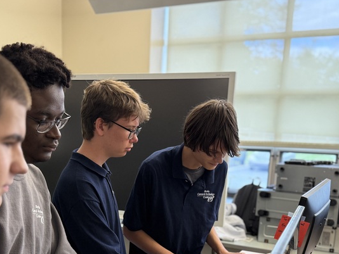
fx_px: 451
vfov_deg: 30.2
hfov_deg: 41.0
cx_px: 133
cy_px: 227
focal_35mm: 46
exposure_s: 1/60
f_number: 1.78
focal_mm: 6.76
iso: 200
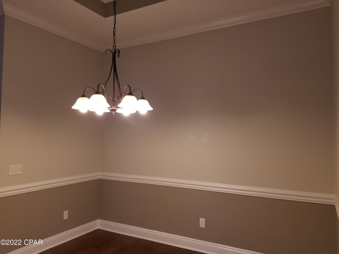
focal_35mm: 26
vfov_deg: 53.1
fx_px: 255
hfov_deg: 67.3
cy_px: 127
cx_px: 170
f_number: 1.7
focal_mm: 4.25
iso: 80
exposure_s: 1/60
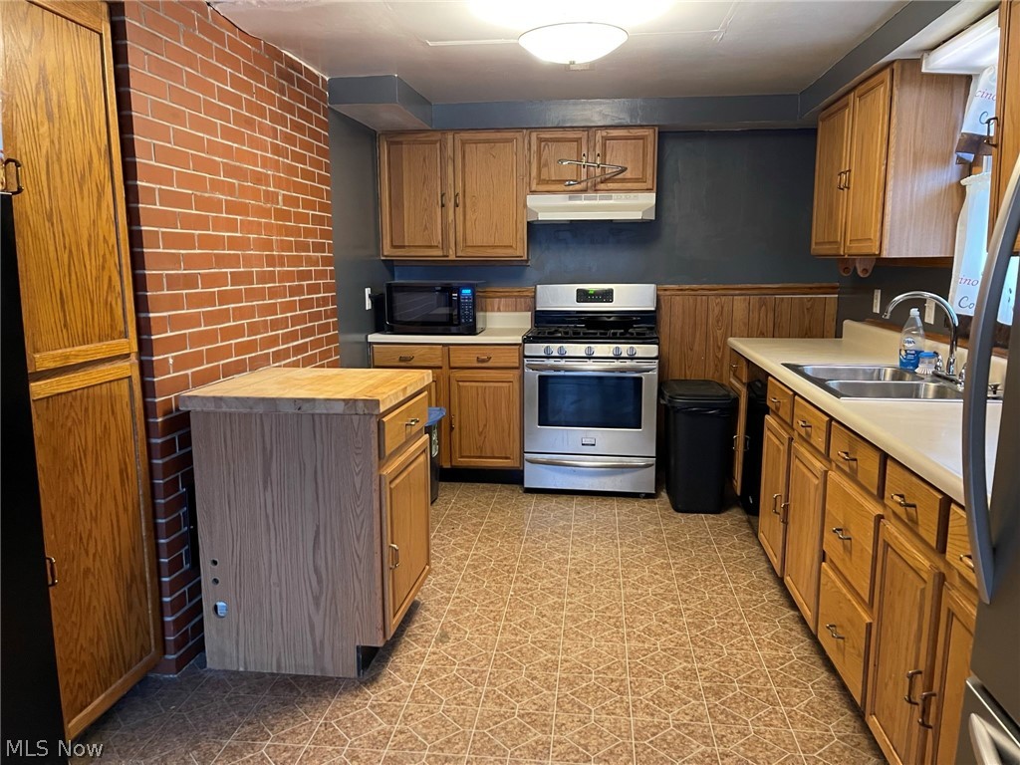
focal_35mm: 26
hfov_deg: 67.3
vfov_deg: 53.1
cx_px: 510
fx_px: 766
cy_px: 382
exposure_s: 1/60
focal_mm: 5.1
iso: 500
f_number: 1.6
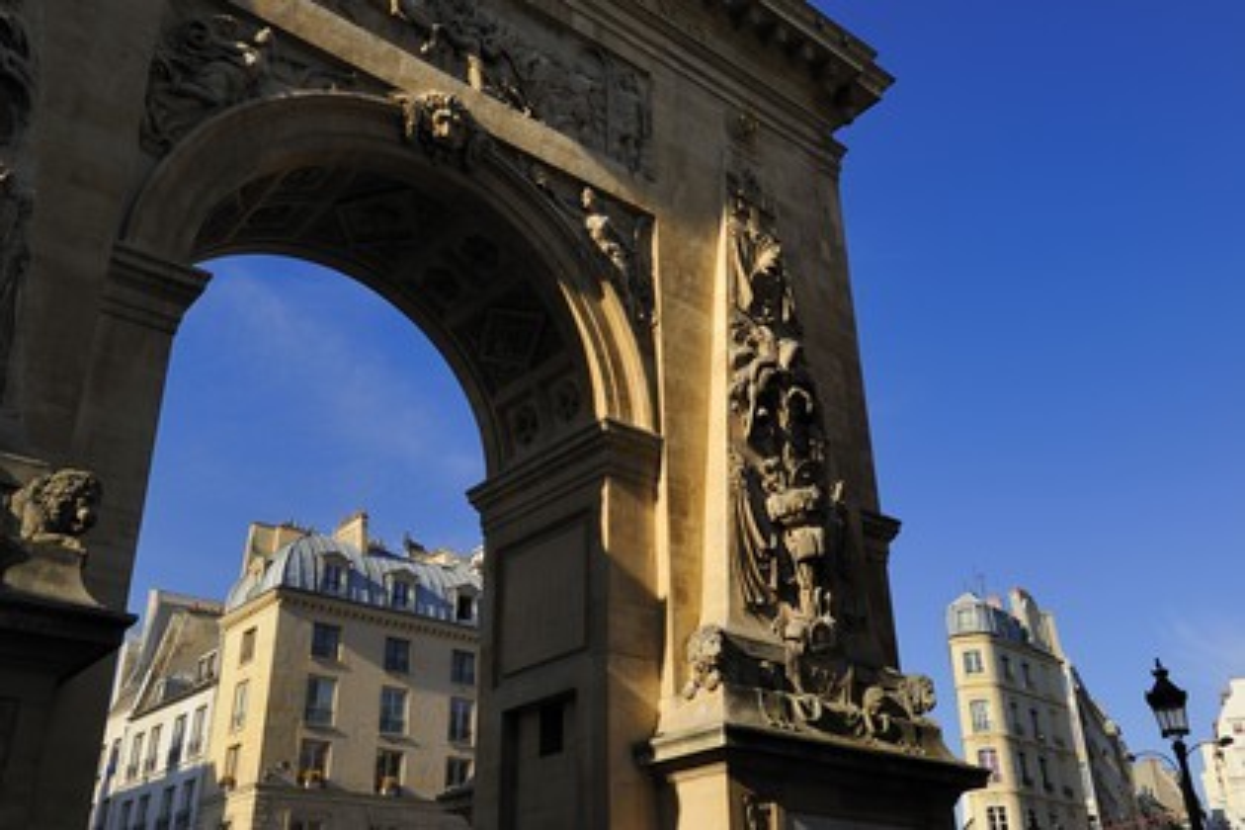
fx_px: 1210
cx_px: 622
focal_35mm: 35
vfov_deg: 37.9
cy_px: 415
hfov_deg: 54.4
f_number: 13
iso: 200
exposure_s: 1/160
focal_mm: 35
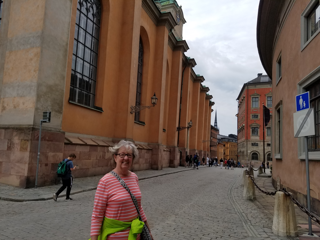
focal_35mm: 26
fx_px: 240
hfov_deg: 67.3
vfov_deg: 53.1
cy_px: 120
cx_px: 160
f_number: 1.7
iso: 50
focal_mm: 4.2
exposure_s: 1/1660
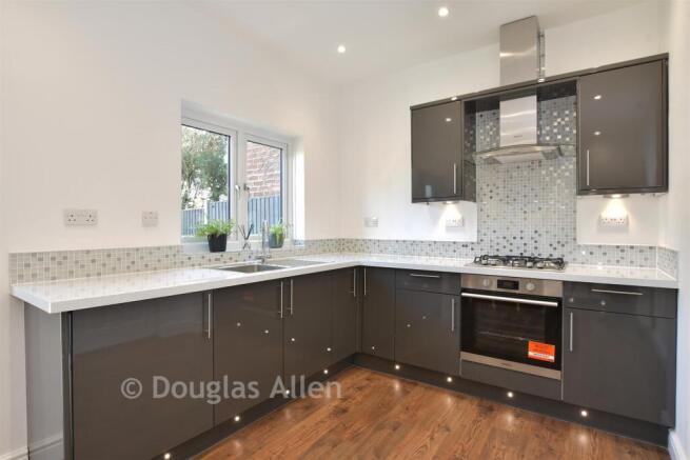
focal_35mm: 18
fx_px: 345
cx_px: 345
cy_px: 230
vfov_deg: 67.4
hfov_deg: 90.0
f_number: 8
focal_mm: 12
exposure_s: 1/2.5
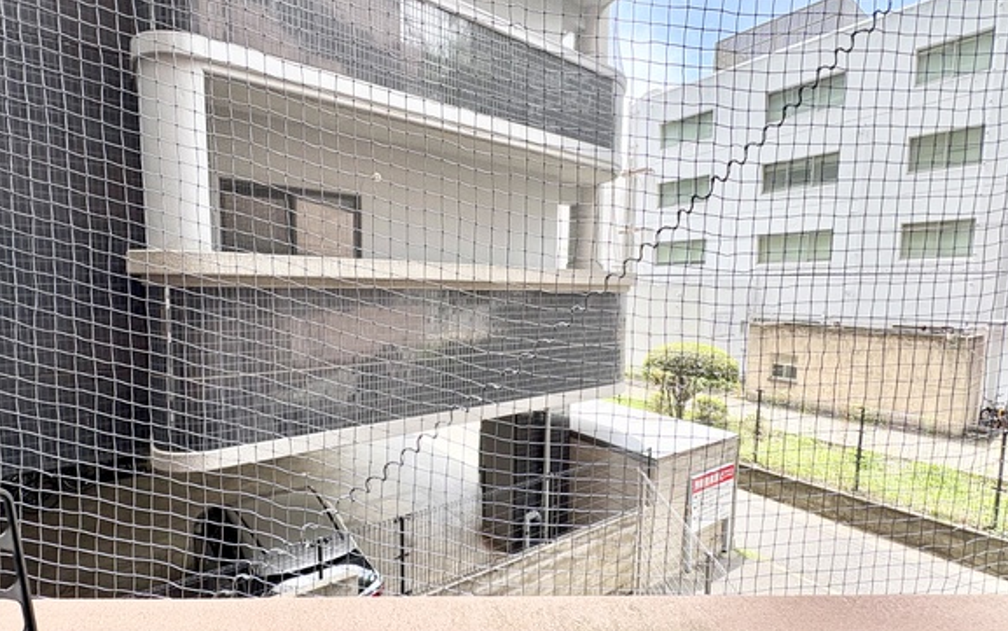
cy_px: 333
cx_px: 496
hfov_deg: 91.1
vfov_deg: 65.0
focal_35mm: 18
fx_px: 495
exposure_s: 1/301
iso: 50
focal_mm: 2.22
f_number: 2.2
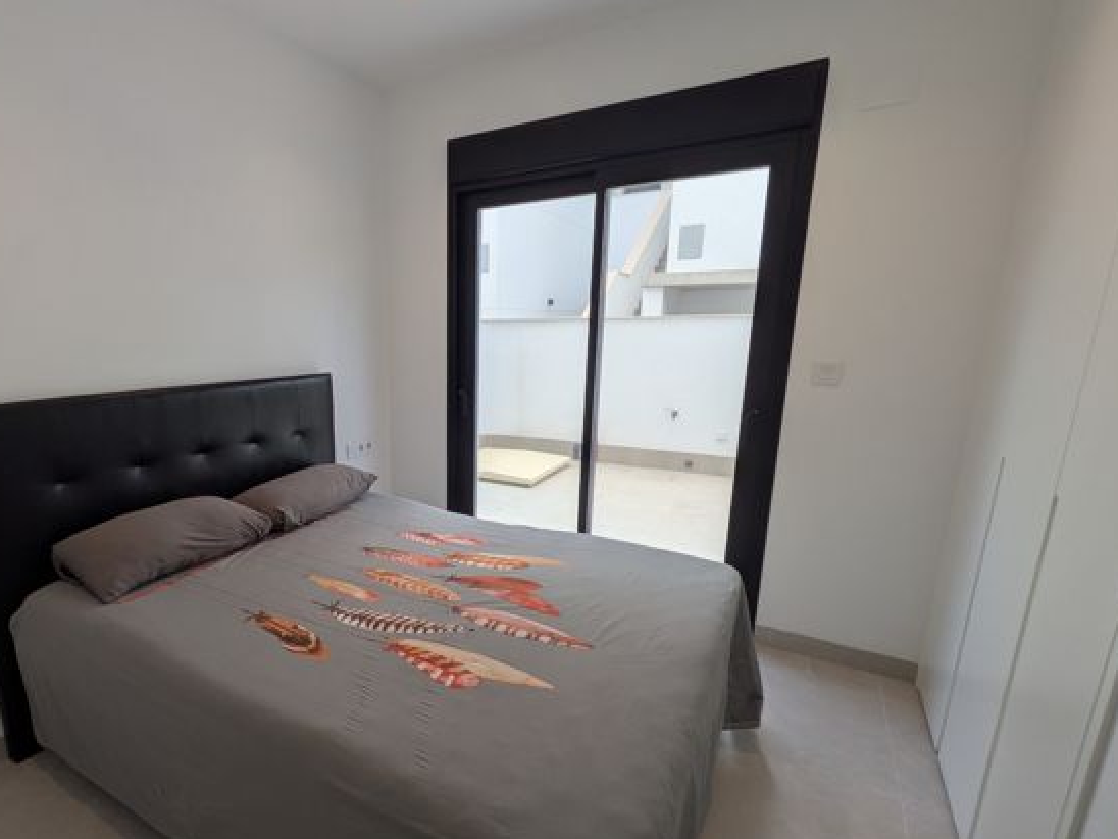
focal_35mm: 18
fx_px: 581
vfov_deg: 71.4
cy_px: 458
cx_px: 429
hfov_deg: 86.3
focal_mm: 1.83
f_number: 2.2
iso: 48
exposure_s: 1/135
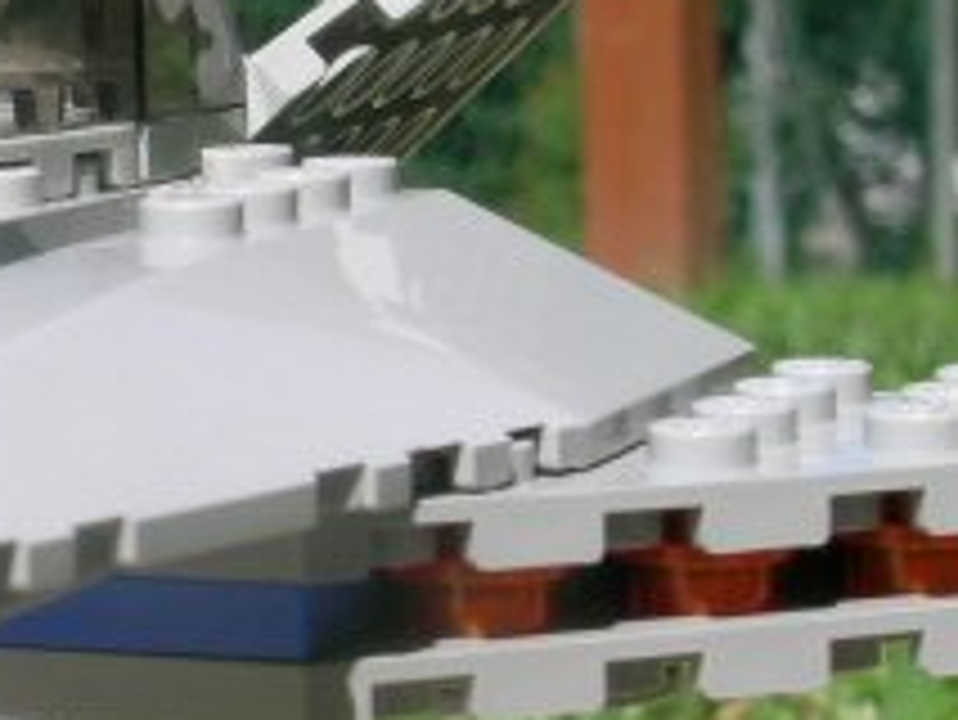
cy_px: 374
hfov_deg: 10.1
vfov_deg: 7.7
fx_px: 5372
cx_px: -85
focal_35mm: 194
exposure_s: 1/223
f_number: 8
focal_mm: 11.8
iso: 50
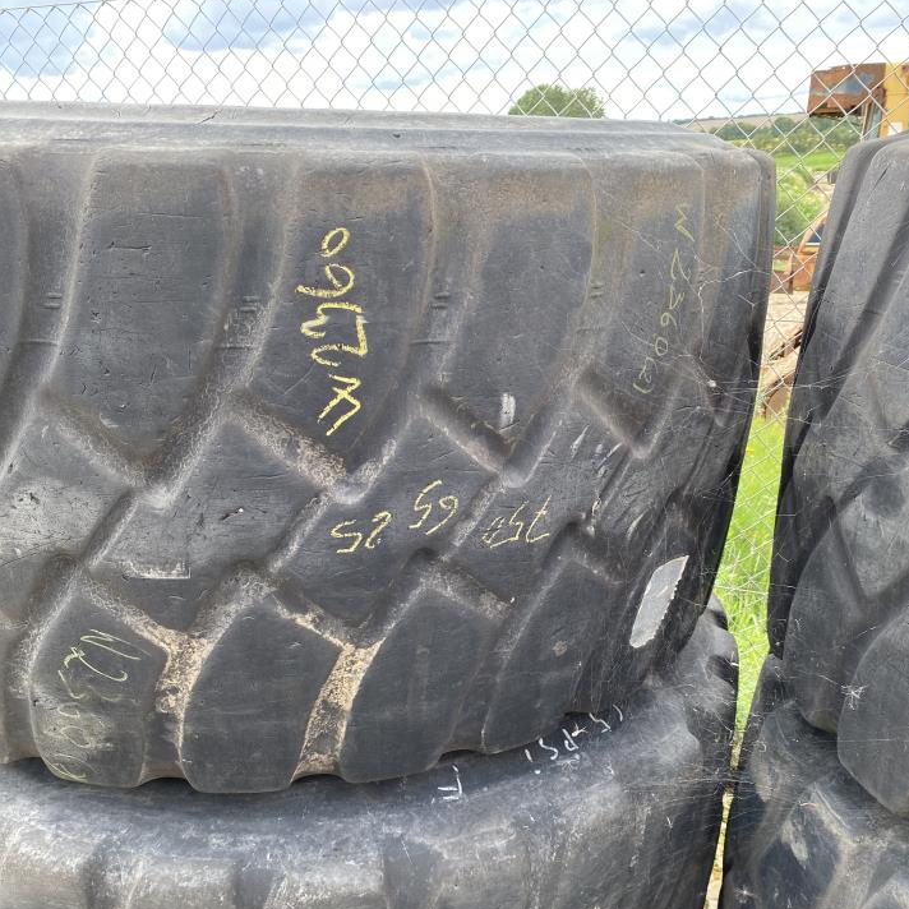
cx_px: 458
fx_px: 921
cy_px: 599
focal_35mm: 31
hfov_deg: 52.5
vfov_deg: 51.6
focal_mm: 4.25
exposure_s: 1/203
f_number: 1.8
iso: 32
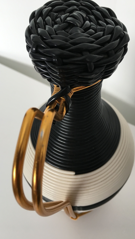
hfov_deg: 36.7
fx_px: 204
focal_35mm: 32
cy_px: 119
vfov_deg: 61.0
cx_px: 70
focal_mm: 4.15
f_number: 2.2
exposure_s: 1/33
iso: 40
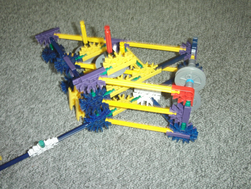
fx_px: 276
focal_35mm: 38
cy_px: 94
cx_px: 126
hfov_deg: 49.0
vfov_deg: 37.7
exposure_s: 1/40
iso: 250
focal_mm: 6.66
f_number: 3.9
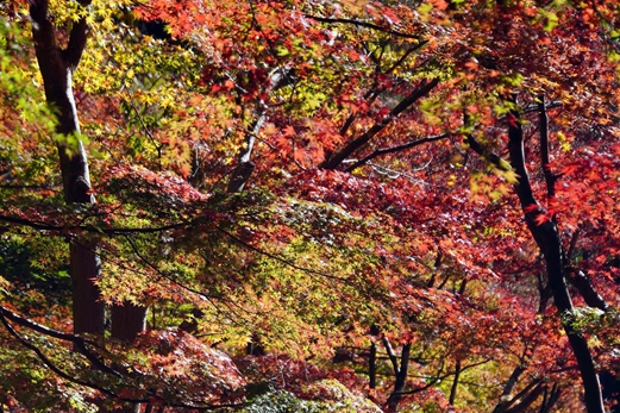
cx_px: 232
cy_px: 303
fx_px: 5308
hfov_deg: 6.7
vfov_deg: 4.5
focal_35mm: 308
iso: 100
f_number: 6.3
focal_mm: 133.9
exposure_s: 1/250
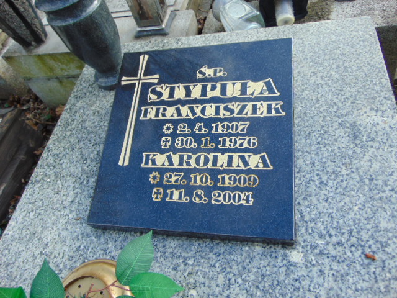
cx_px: 198
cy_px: 149
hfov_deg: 69.4
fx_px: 287
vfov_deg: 54.9
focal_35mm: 25
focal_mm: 4.5
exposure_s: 1/200
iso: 80
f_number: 3
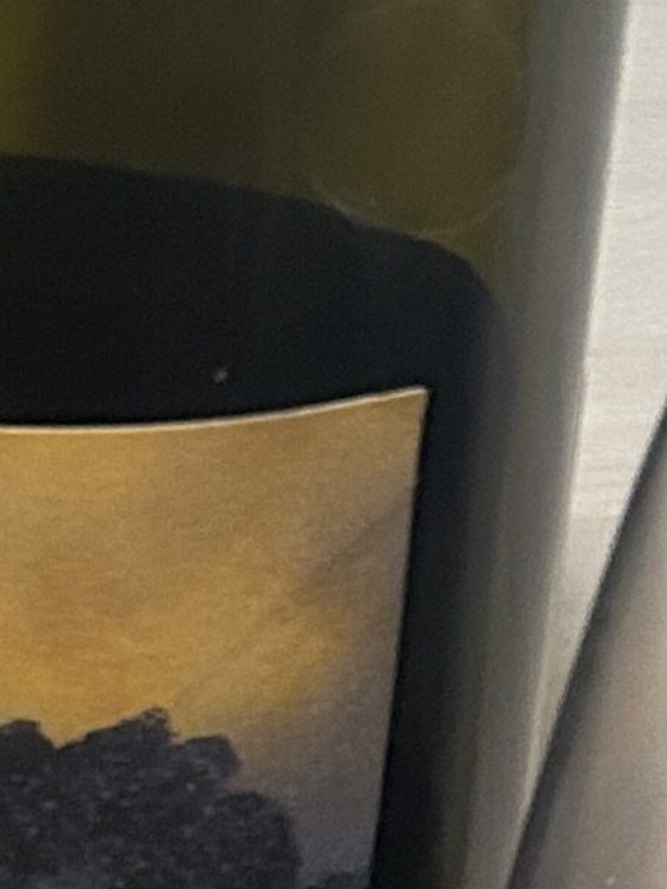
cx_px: -499
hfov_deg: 8.1
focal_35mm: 177
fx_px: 4547
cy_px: 1614
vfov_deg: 10.5
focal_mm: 5.7
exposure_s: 1/60
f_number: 1.5
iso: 250
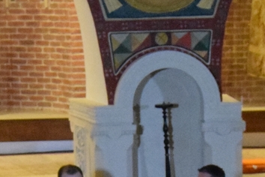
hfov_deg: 9.7
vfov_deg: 6.4
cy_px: 321
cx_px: 198
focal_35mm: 211
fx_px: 1553
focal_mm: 26
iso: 6400
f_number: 4
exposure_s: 1/60
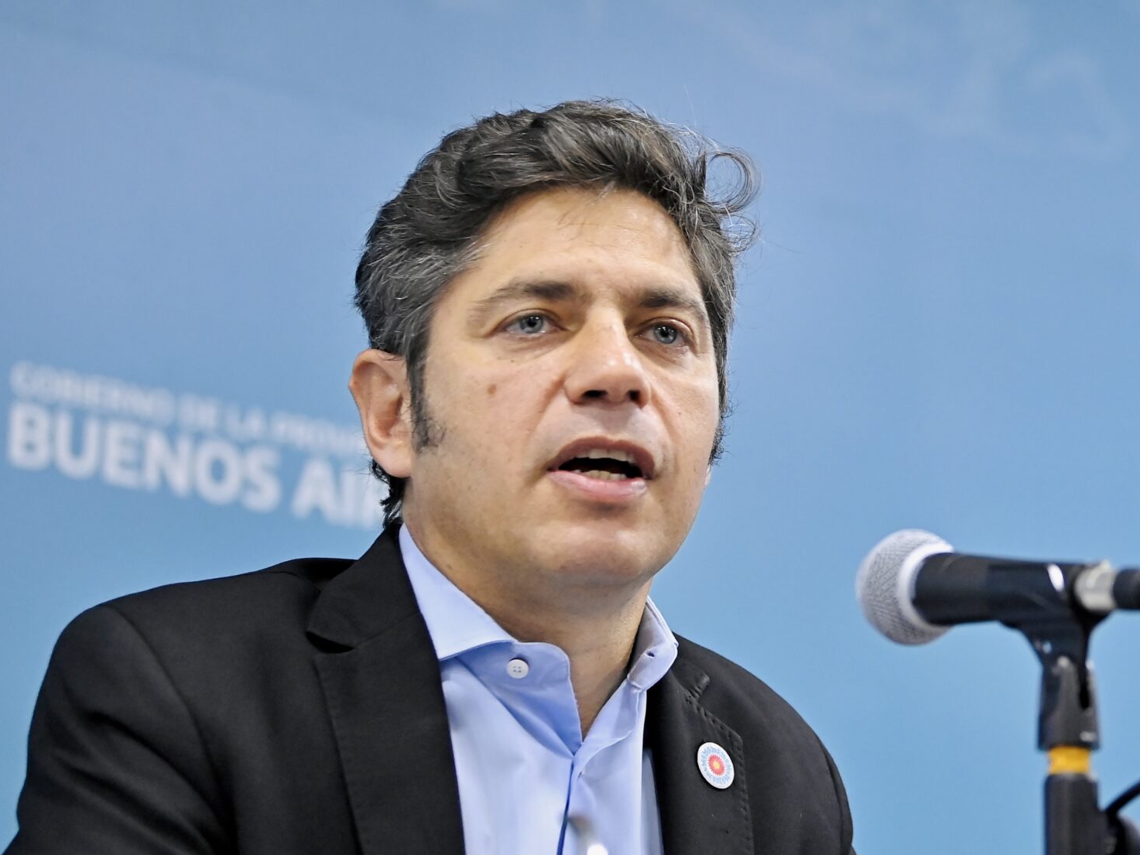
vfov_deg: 12.7
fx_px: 3853
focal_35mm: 117
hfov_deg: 16.7
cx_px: 943
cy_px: 424
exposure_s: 1/400
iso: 4000
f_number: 3.2
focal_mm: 70
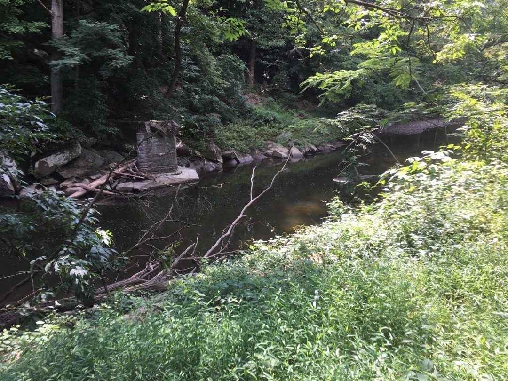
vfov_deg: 48.2
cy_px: 190
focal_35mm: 29
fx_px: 426
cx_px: 254
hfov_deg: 61.7
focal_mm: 4.15
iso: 25
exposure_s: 1/170
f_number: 2.2
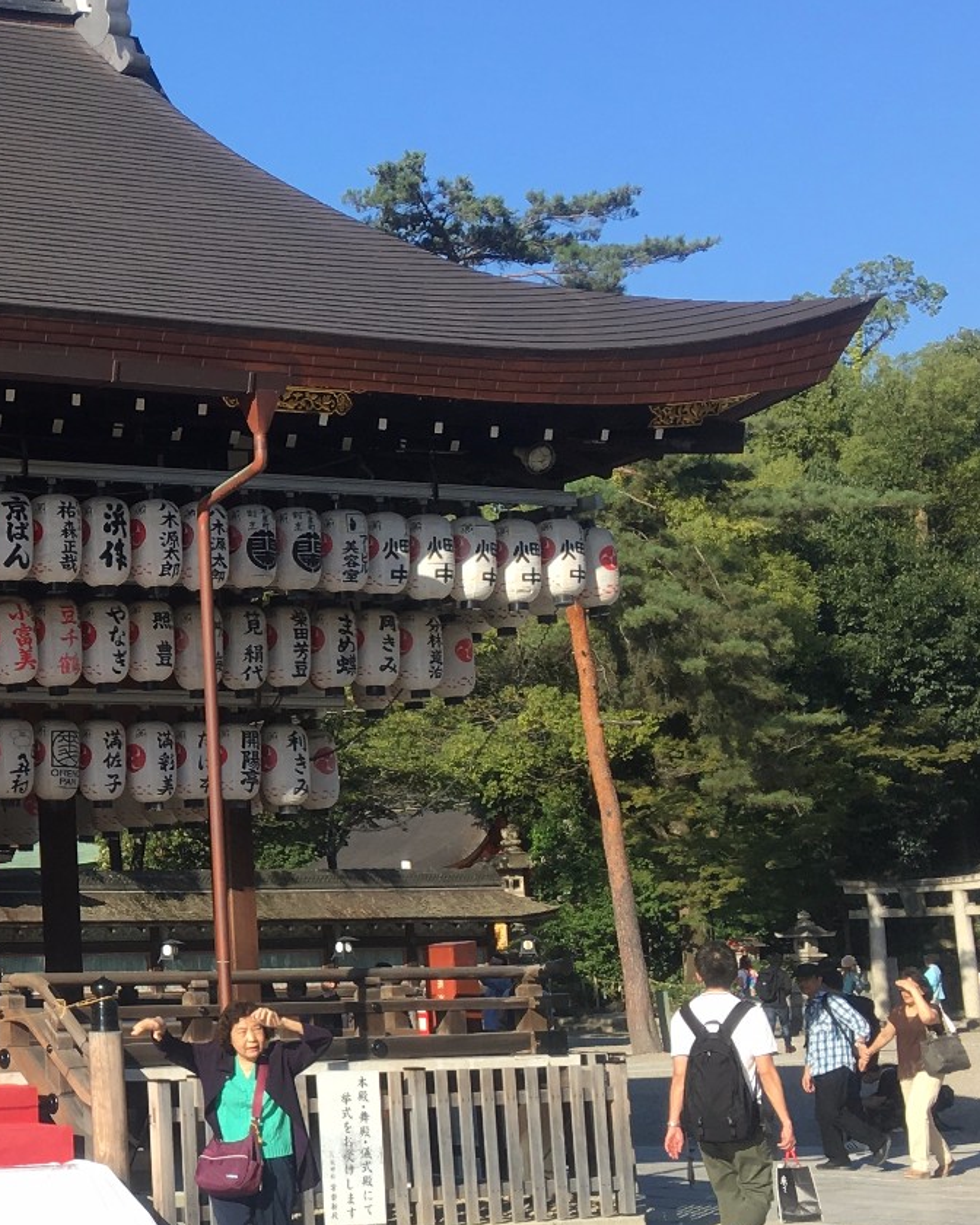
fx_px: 2502
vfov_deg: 27.5
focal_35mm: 69
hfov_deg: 20.1
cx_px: -344
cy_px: 650
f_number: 2.2
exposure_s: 1/836
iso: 25
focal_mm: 4.15
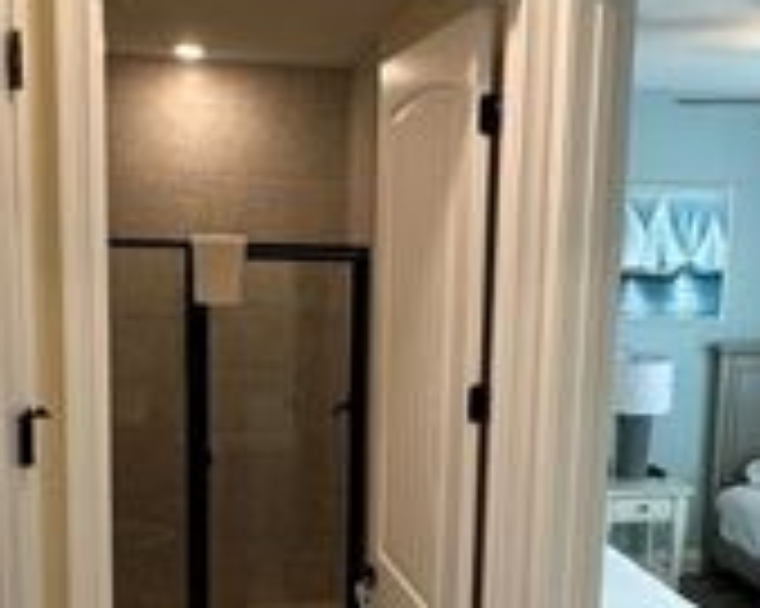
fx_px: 967
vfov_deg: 34.7
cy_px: 365
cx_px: 425
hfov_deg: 42.8
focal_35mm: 43
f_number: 2.2
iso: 125
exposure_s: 1/120
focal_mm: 2.22
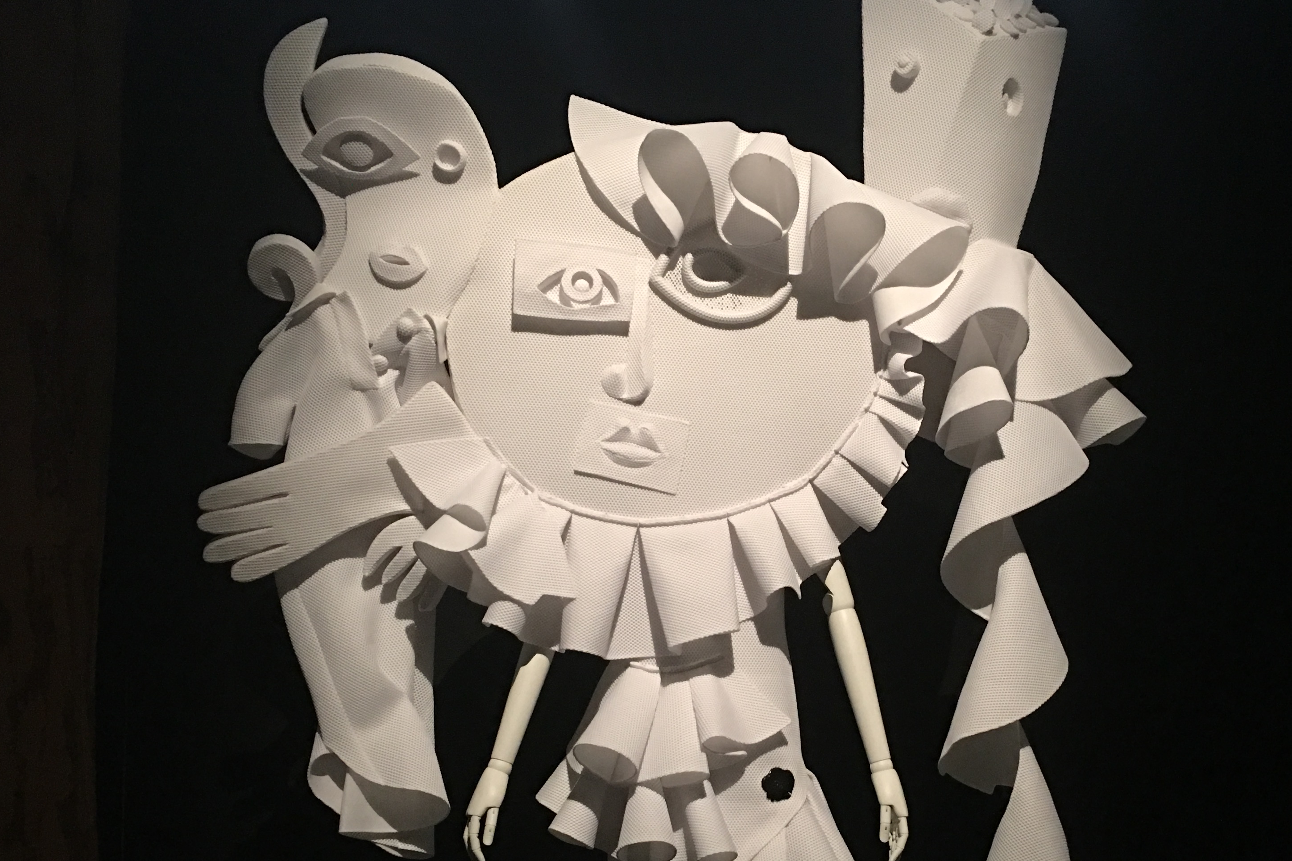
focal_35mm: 42
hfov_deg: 46.3
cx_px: 738
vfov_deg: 31.6
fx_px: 1507
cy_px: 582
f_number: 2.2
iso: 125
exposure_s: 1/8
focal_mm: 4.15
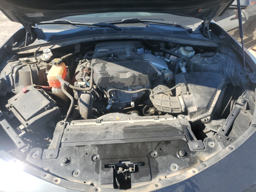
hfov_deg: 67.3
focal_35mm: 26
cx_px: 128
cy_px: 96
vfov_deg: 53.1
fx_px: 192
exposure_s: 1/1250
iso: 50
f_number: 1.5
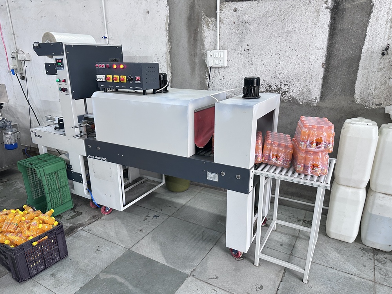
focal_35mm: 24
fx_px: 272
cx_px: 196
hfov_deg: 71.6
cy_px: 147
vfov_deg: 56.8
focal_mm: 6.86
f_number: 1.78
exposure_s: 1/71
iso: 250
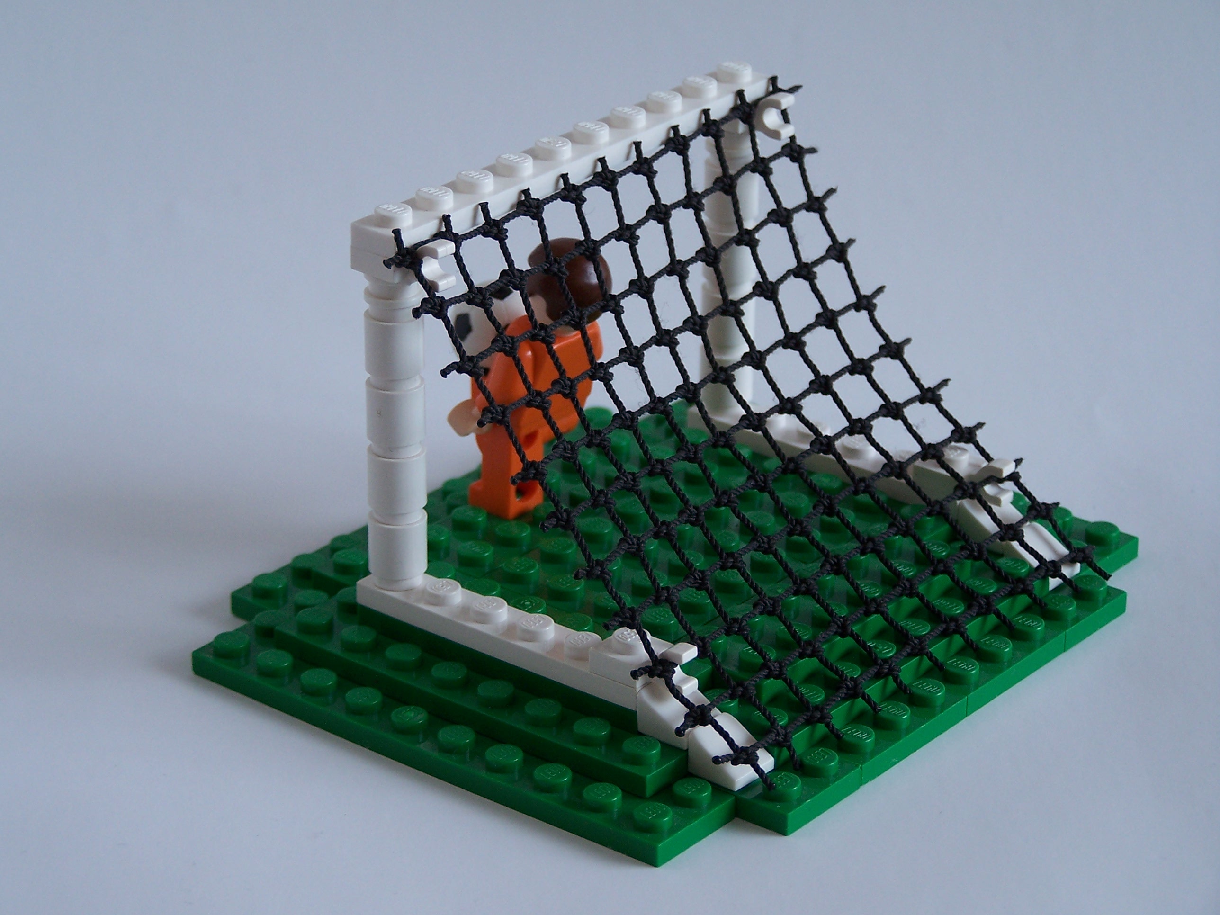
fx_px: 3701
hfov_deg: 18.7
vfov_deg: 14.1
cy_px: 458
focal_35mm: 105
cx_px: 610
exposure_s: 1/3
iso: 80
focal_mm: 17.5
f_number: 3.2
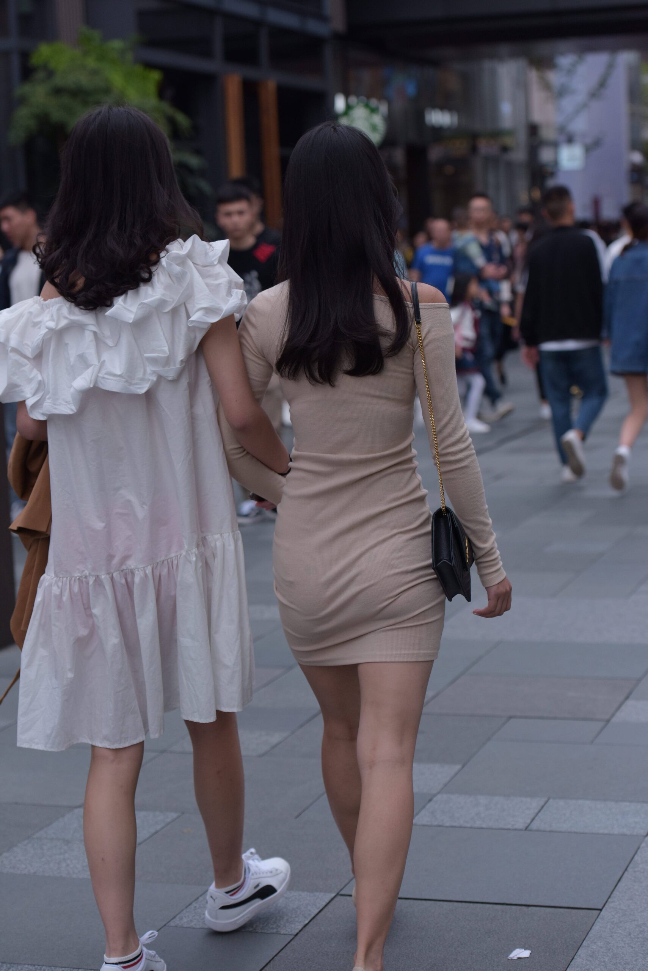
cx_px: 324
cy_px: 486
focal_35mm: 80
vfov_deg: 25.4
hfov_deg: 17.1
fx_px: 2158
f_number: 4
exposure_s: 1/800
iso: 640
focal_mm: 80
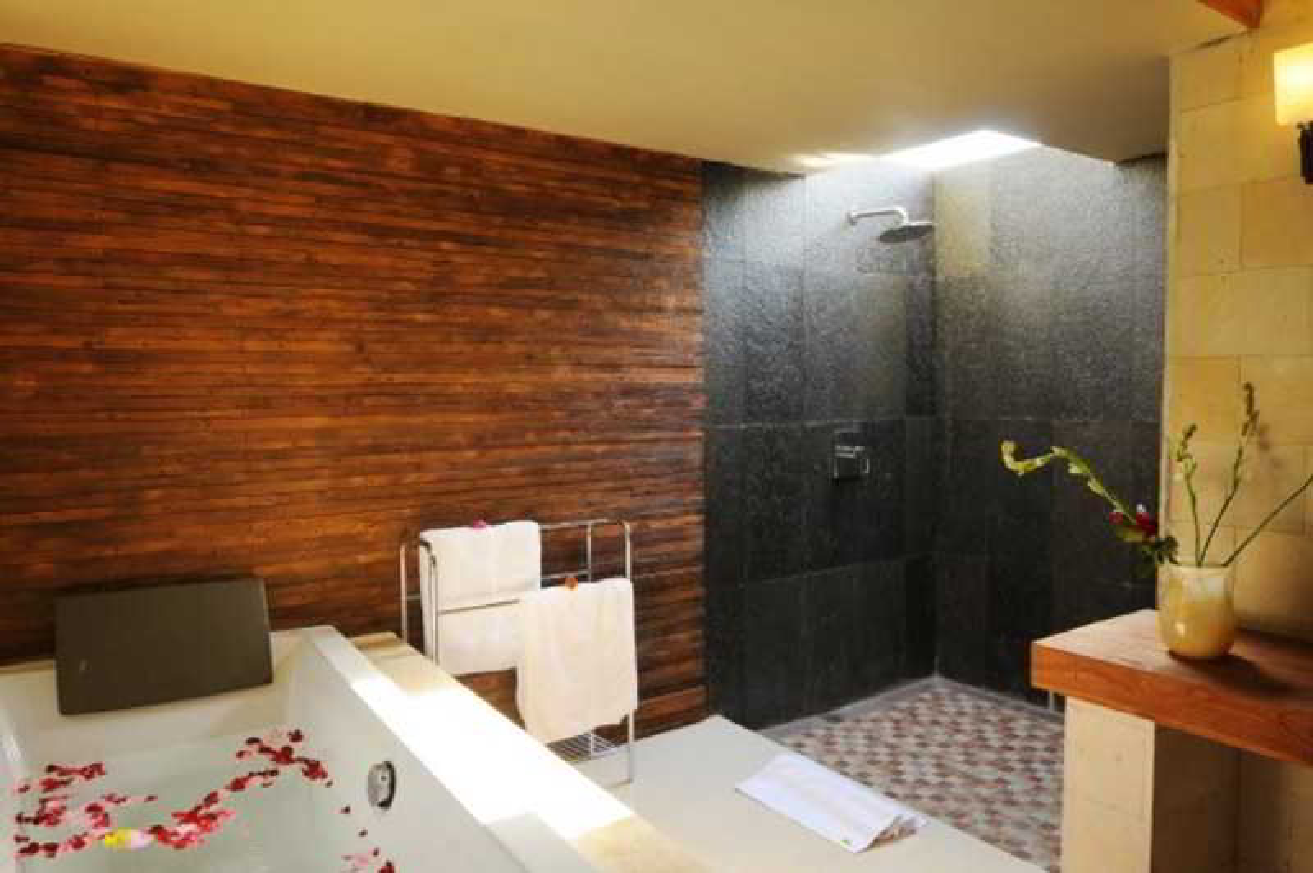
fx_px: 875
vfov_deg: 53.1
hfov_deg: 73.8
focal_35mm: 24
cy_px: 436
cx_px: 656
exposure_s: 1/40
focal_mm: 16
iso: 200
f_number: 5.6
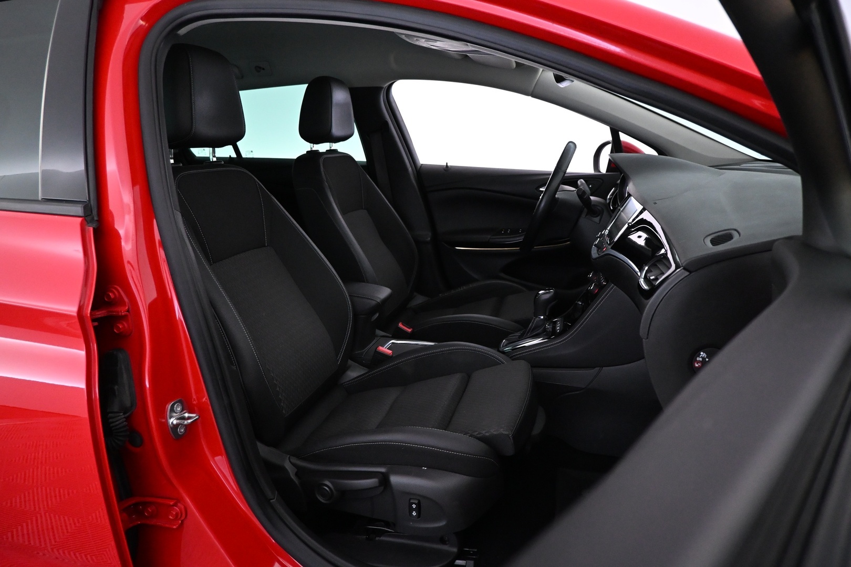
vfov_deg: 53.1
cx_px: 426
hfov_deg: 73.7
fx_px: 567
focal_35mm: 24
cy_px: 284
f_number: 3.5
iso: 3200
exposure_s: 1/80
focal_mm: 16
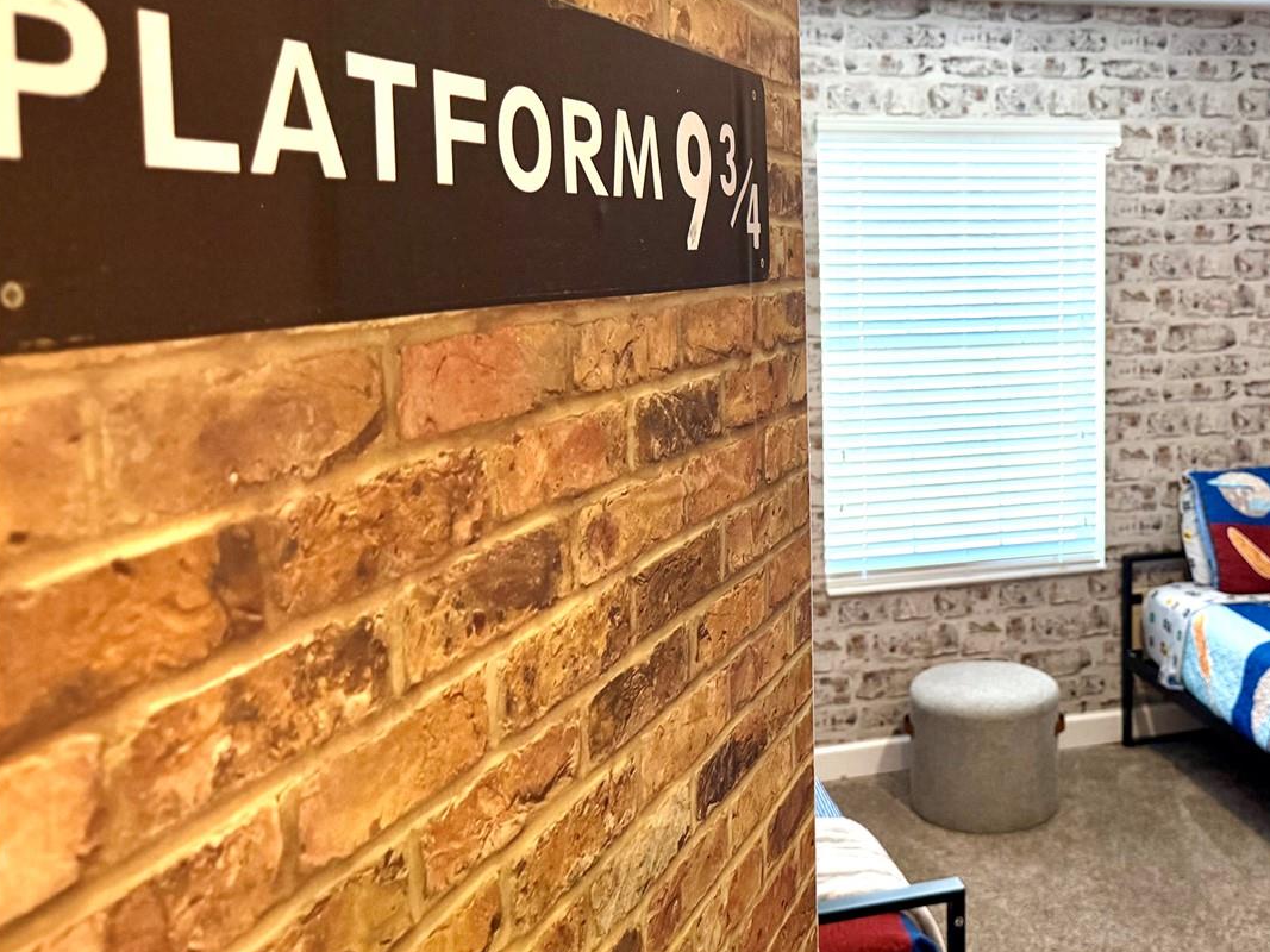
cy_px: 382
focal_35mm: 36
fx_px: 1321
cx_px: 944
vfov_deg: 39.5
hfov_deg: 49.4
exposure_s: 1/120
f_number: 1.78
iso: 320
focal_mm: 6.76
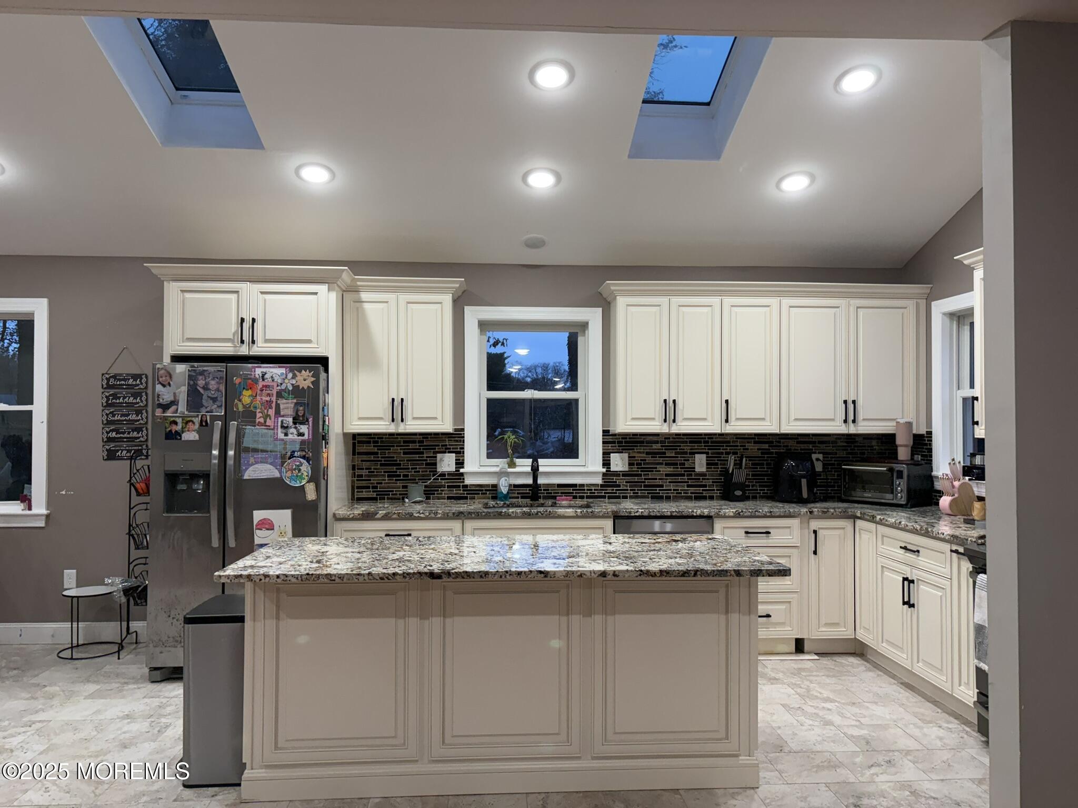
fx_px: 810
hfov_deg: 67.3
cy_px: 404
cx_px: 539
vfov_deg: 53.1
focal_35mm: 26
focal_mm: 5.96
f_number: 1.6
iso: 200
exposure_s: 1/120
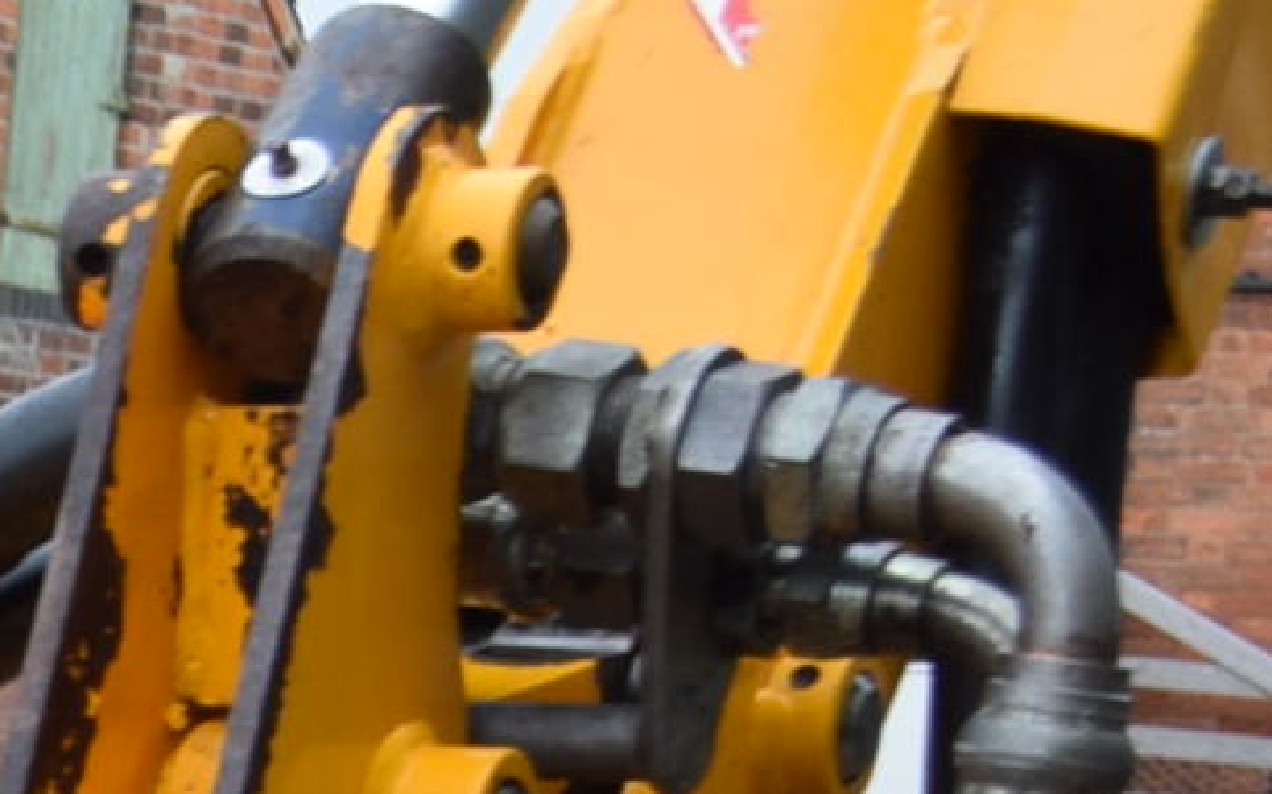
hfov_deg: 7.9
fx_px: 7902
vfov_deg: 5.4
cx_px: -2533
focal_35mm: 228
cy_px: 2522
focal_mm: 24
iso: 250
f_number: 8
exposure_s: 1/250
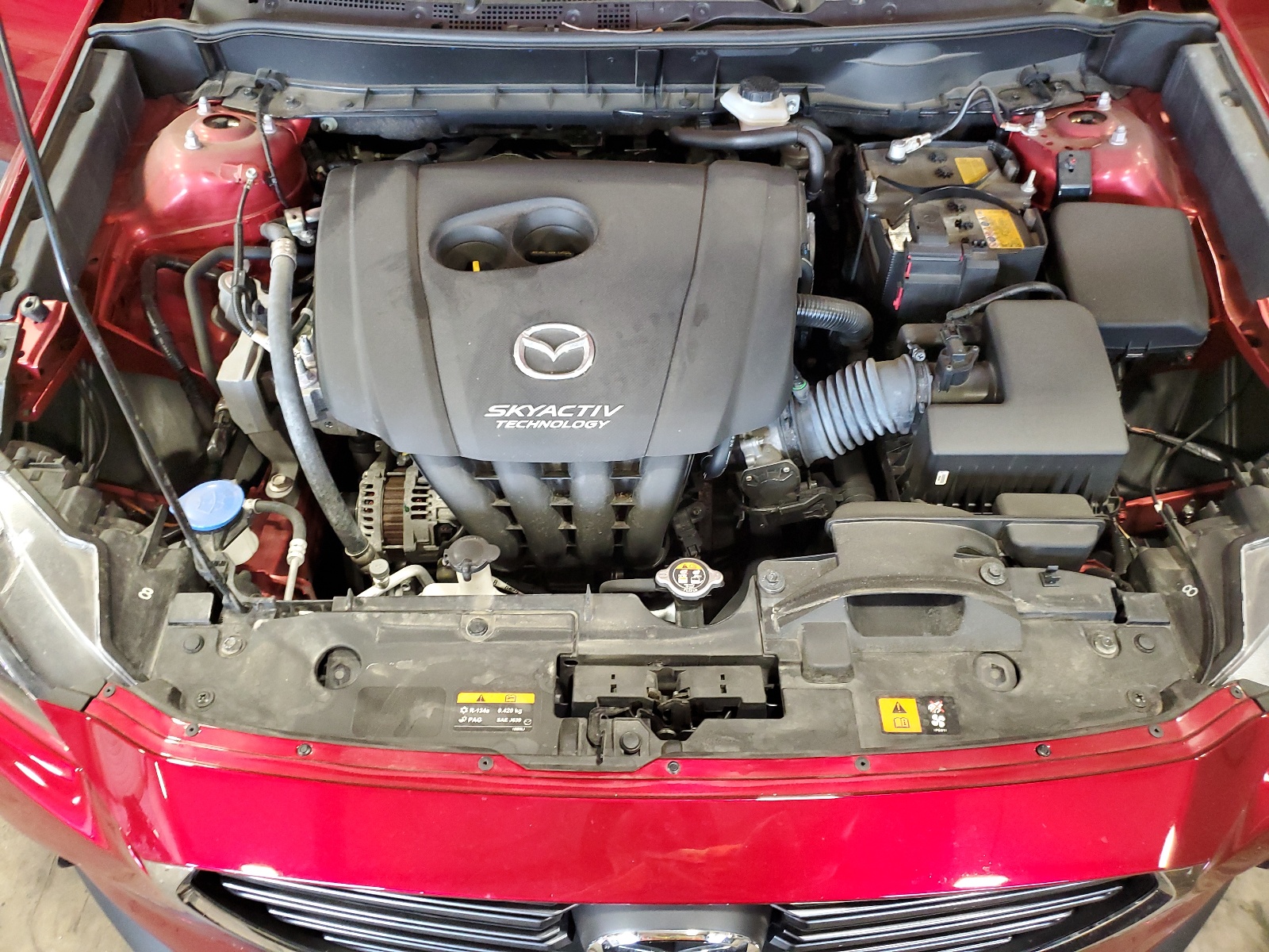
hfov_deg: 67.3
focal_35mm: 26
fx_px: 953
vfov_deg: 53.1
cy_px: 476
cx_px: 634
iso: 295
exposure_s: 1/40
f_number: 1.5
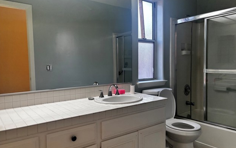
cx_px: 118
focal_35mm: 28
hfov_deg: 66.5
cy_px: 71
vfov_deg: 44.5
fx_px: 180
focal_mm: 5.96
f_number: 1.6
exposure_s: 1/120
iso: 64
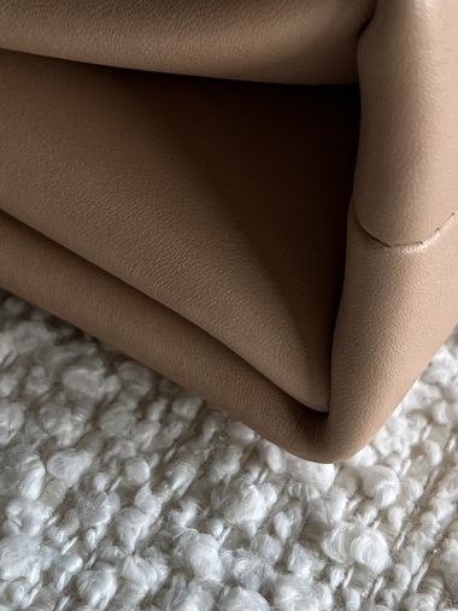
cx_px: 222
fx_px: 1447
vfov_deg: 23.7
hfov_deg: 18.0
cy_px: 190
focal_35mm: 82
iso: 50
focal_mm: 5.1
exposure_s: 1/122
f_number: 1.6
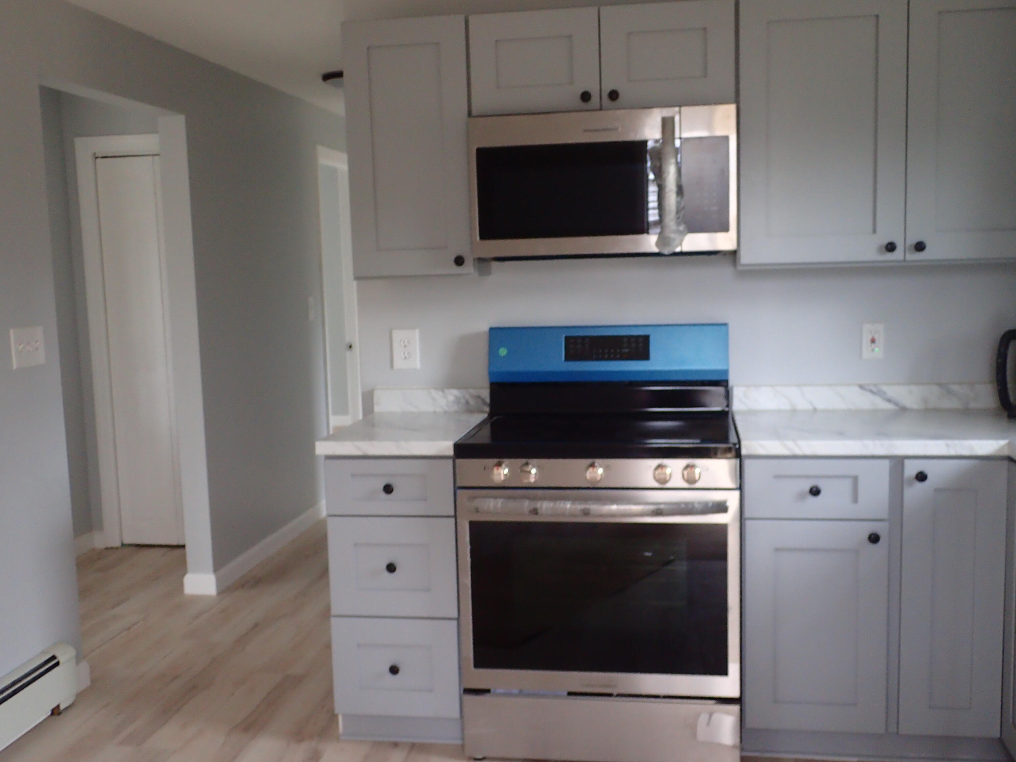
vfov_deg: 37.7
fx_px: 1115
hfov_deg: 49.0
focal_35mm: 38
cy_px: 381
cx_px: 508
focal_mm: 6.86
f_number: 2.7
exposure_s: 1/40
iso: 320
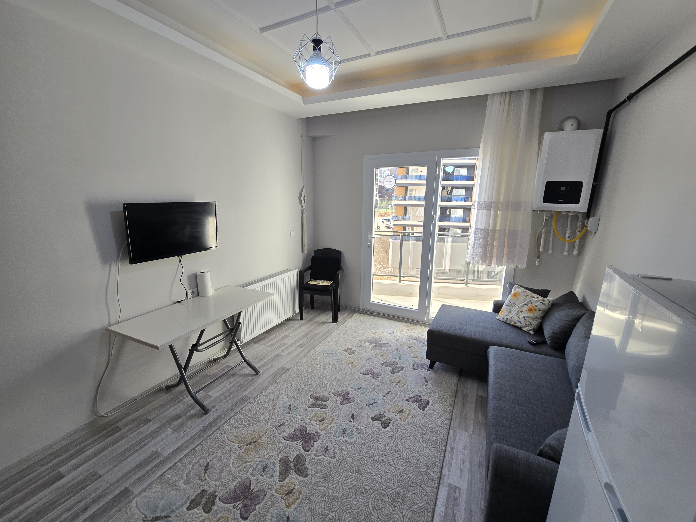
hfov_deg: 106.2
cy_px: 261
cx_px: 348
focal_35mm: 13
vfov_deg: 89.9
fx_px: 261
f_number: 2.2
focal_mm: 2.2
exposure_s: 1/243
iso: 50
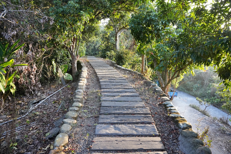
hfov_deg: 73.7
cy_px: 77
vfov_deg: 53.1
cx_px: 116
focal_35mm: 24
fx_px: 154
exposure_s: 1/320
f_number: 7.1
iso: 3200
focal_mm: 24
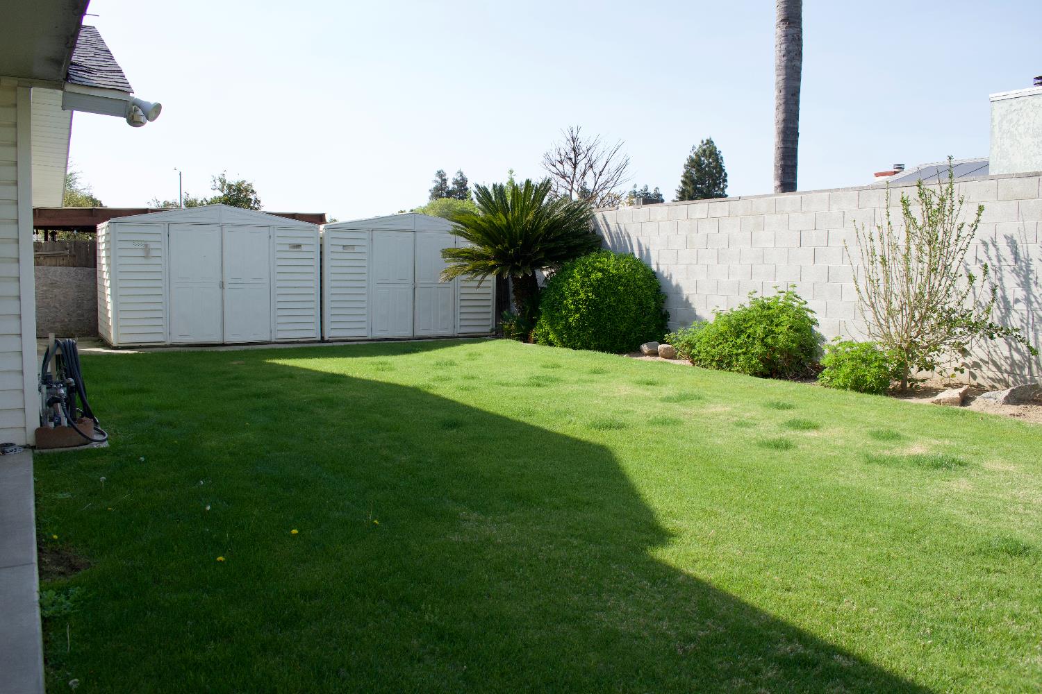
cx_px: 521
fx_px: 868
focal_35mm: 30
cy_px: 347
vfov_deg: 43.6
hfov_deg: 61.9
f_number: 8
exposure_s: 1/800
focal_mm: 20
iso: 400
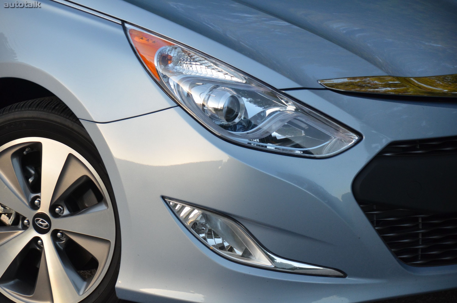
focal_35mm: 158
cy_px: 152
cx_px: 228
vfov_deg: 8.7
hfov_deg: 13.1
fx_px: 1995
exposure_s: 1/500
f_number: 5.3
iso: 1250
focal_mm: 105
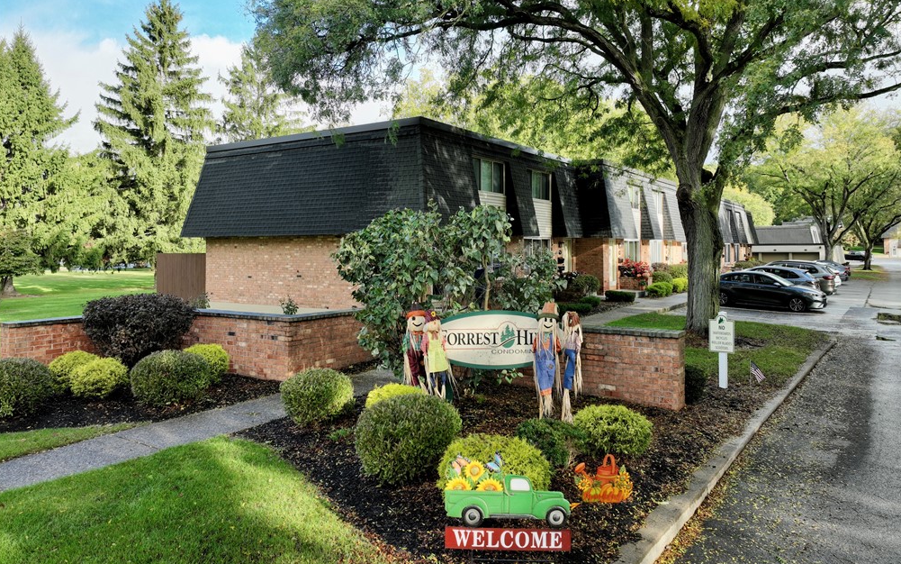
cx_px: 456
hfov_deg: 70.4
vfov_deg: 47.5
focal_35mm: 26
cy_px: 239
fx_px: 639
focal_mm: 12.29
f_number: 2.8
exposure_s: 1/1000
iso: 400
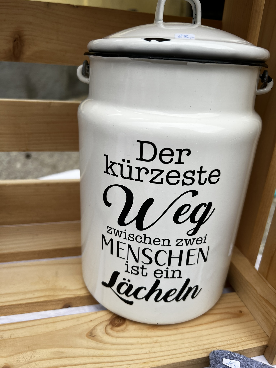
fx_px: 276
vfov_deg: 67.3
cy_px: 184
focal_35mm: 26
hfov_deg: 53.1
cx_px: 138
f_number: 1.5
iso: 50
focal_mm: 5.7
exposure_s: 1/780
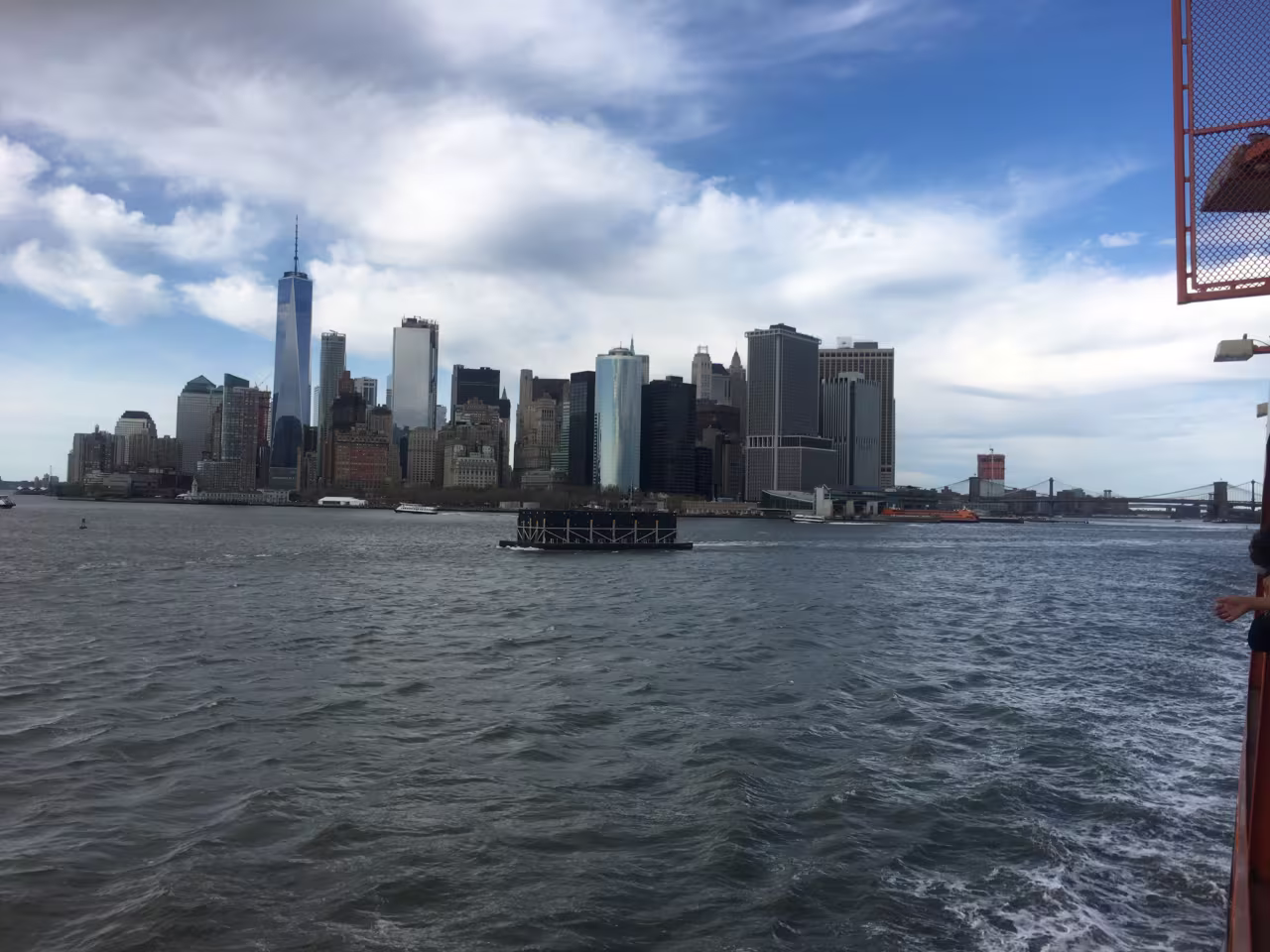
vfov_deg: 48.2
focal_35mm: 29
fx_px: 1064
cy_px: 476
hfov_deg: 61.7
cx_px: 635
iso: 25
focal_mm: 4.15
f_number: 2.2
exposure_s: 1/1479
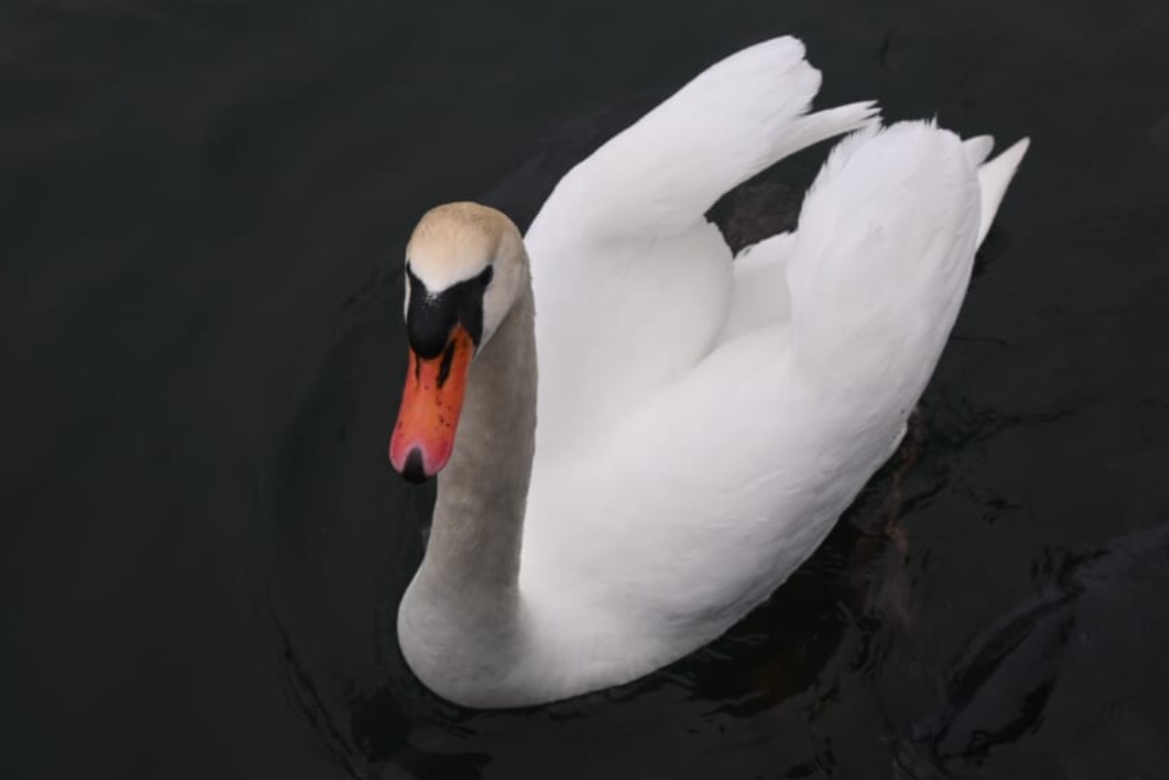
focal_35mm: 48
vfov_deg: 27.9
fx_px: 1569
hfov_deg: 40.8
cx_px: 653
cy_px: 343
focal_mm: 27.5
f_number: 5.6
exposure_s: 1/250
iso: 100
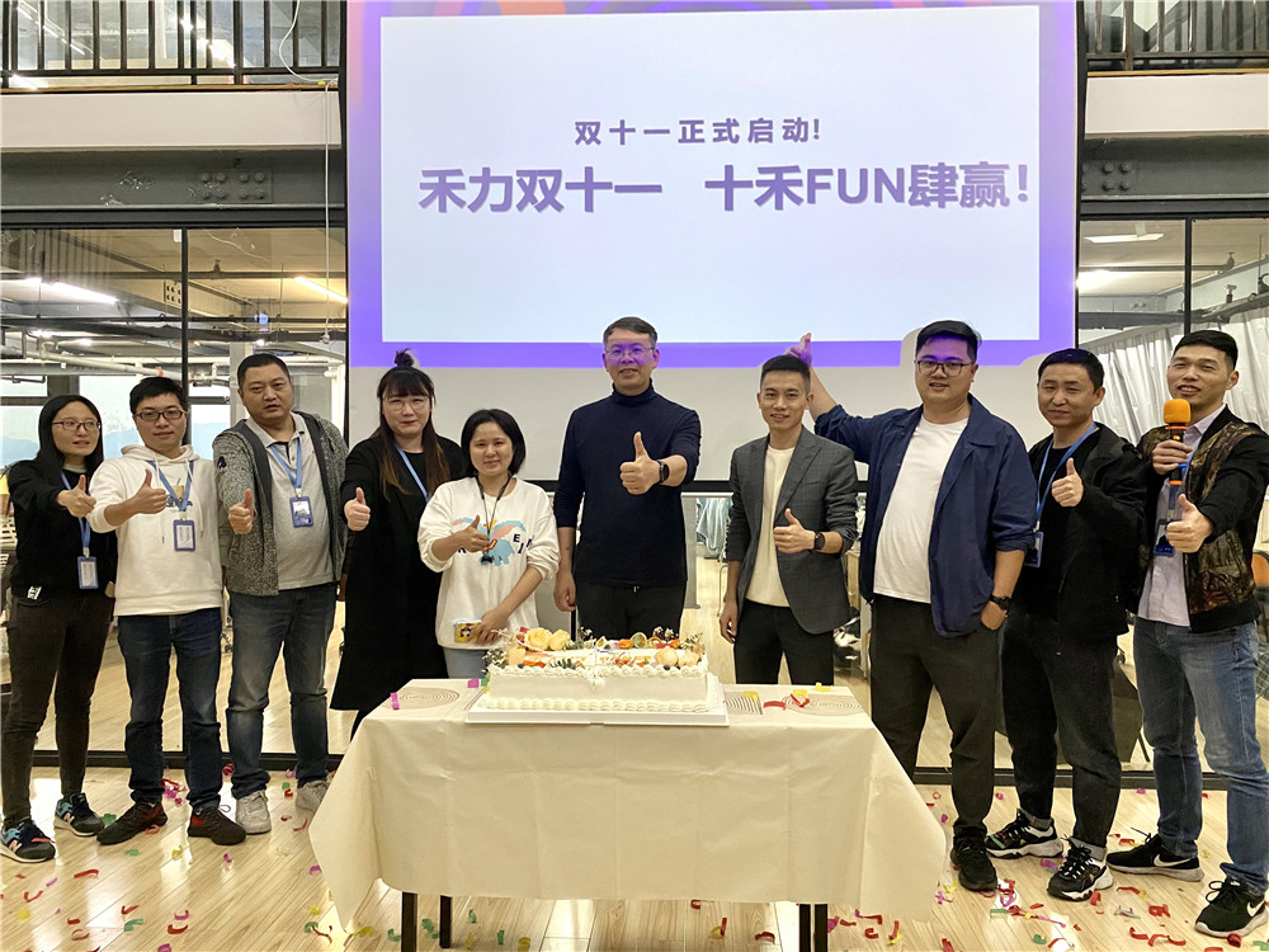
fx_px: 953
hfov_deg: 67.3
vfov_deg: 53.1
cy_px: 476
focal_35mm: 26
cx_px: 634
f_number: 1.8
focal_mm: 4.25
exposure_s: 1/59
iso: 320
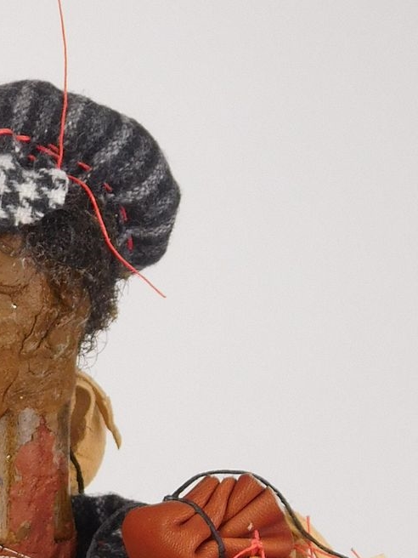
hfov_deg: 8.2
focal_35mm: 180
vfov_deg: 10.7
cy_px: 769
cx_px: 42
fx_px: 2898
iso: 125
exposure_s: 1/60
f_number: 4
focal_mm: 10.4
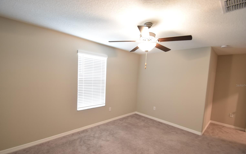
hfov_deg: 97.8
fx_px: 107
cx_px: 122
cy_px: 85
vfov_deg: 71.0
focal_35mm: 16
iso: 800
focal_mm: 10
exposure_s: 1/20
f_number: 3.5
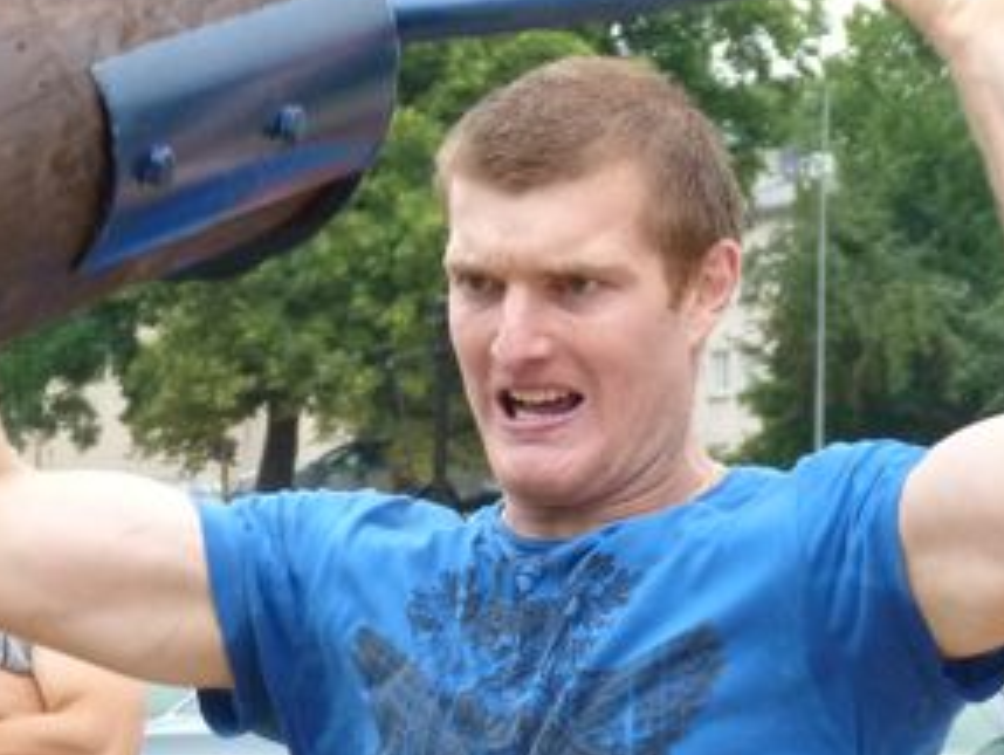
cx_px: 263
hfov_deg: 7.3
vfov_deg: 5.5
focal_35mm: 269
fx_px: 7809
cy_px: 780
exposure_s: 1/500
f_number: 3.5
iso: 320
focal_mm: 19.3
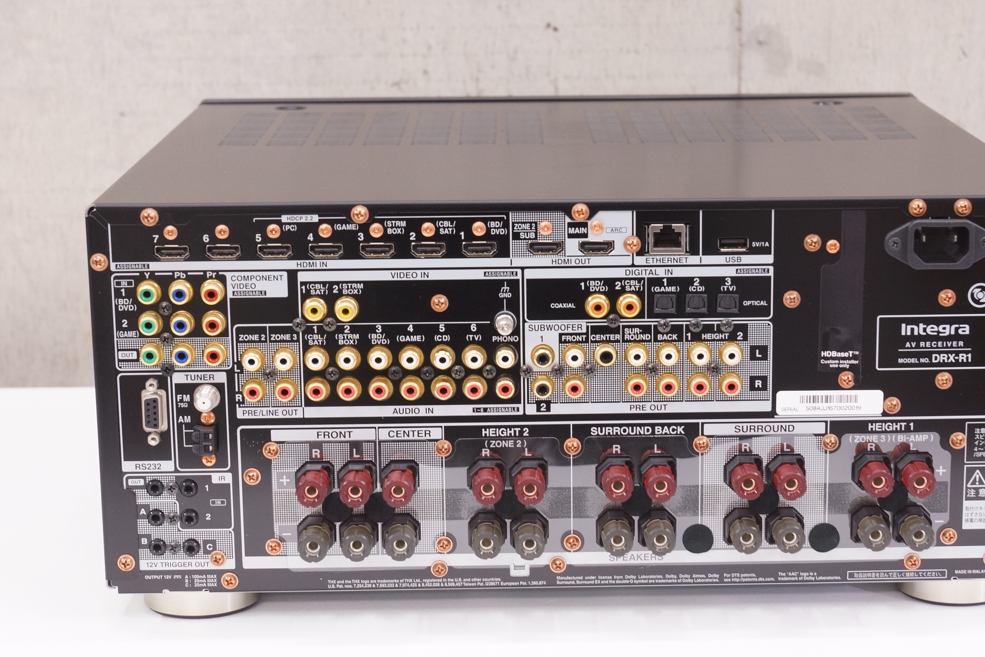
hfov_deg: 22.8
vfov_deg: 15.4
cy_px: 375
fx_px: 2435
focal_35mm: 89
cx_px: 577
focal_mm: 50
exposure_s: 1/30
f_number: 6.3
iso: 400
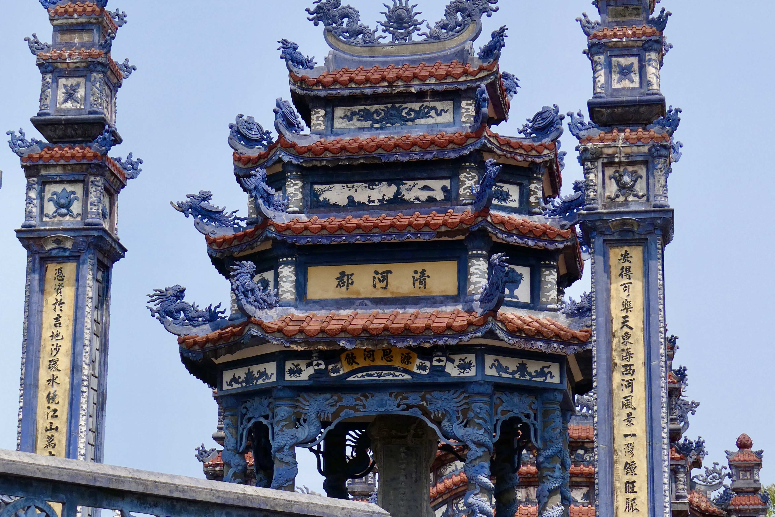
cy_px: 256
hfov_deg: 23.9
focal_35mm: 85
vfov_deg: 16.1
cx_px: 388
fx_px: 1830
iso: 80
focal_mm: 10.9
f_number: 4.3
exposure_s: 1/640
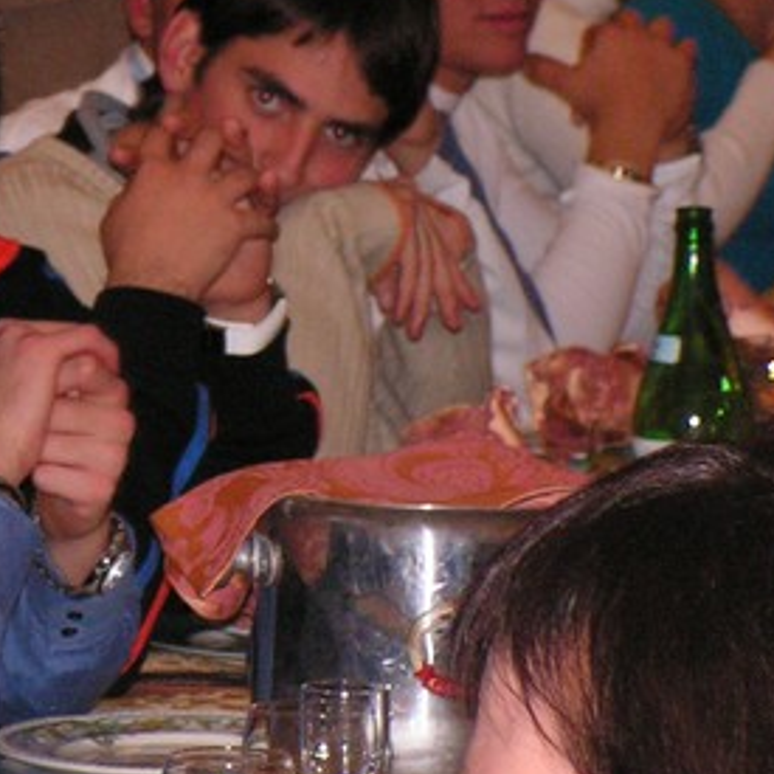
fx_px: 7665
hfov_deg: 5.7
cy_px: 172
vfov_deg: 5.8
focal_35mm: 303
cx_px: -242
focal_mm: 19.8
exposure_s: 1/125
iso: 200
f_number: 3.4
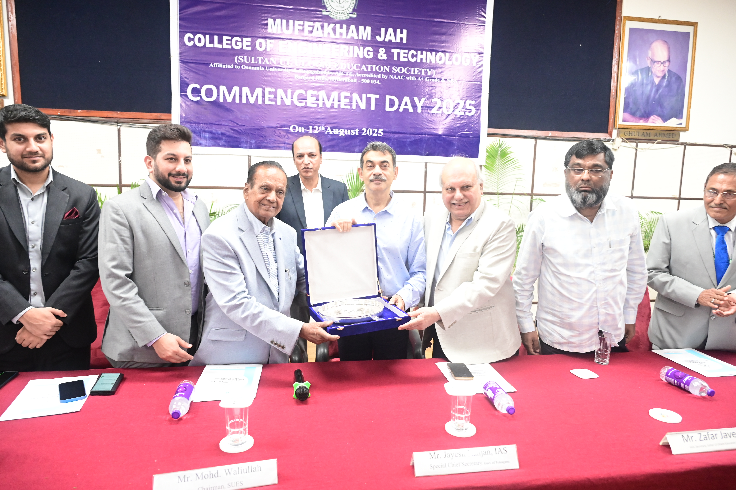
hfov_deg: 73.8
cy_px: 245
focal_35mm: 24
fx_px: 490
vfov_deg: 53.1
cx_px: 368
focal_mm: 24
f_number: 4
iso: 5000
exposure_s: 1/125
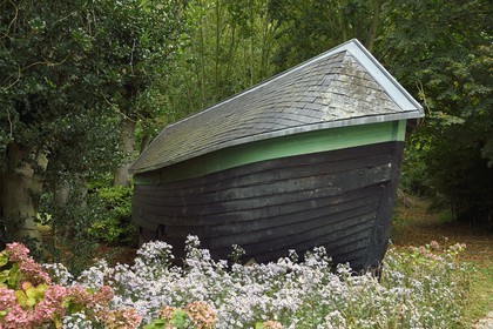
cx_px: 246
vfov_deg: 38.9
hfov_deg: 55.8
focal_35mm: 34
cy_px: 164
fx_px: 466
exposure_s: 1/80
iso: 800
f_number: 9
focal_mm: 34
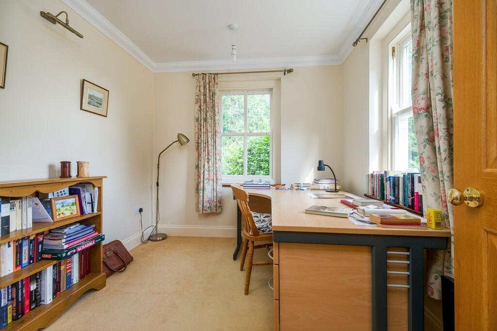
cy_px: 166
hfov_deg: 96.8
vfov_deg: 73.7
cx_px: 248
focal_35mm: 16
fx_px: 221
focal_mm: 10.4
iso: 160
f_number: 7.1
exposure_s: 1/10
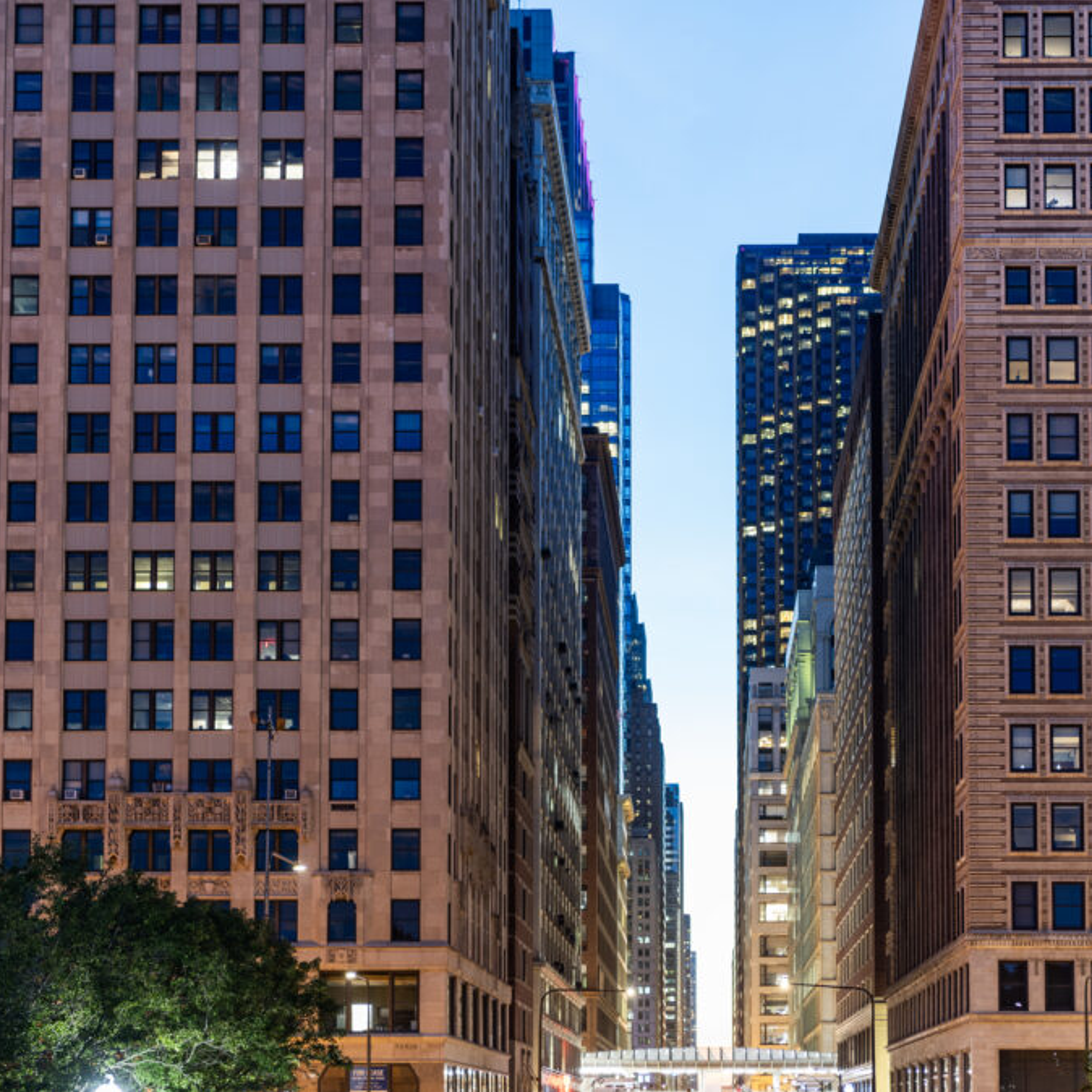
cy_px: 540
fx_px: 2213
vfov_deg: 27.7
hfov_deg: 27.6
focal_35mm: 62
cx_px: 680
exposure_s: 1.3
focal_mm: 48
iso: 100
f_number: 3.5
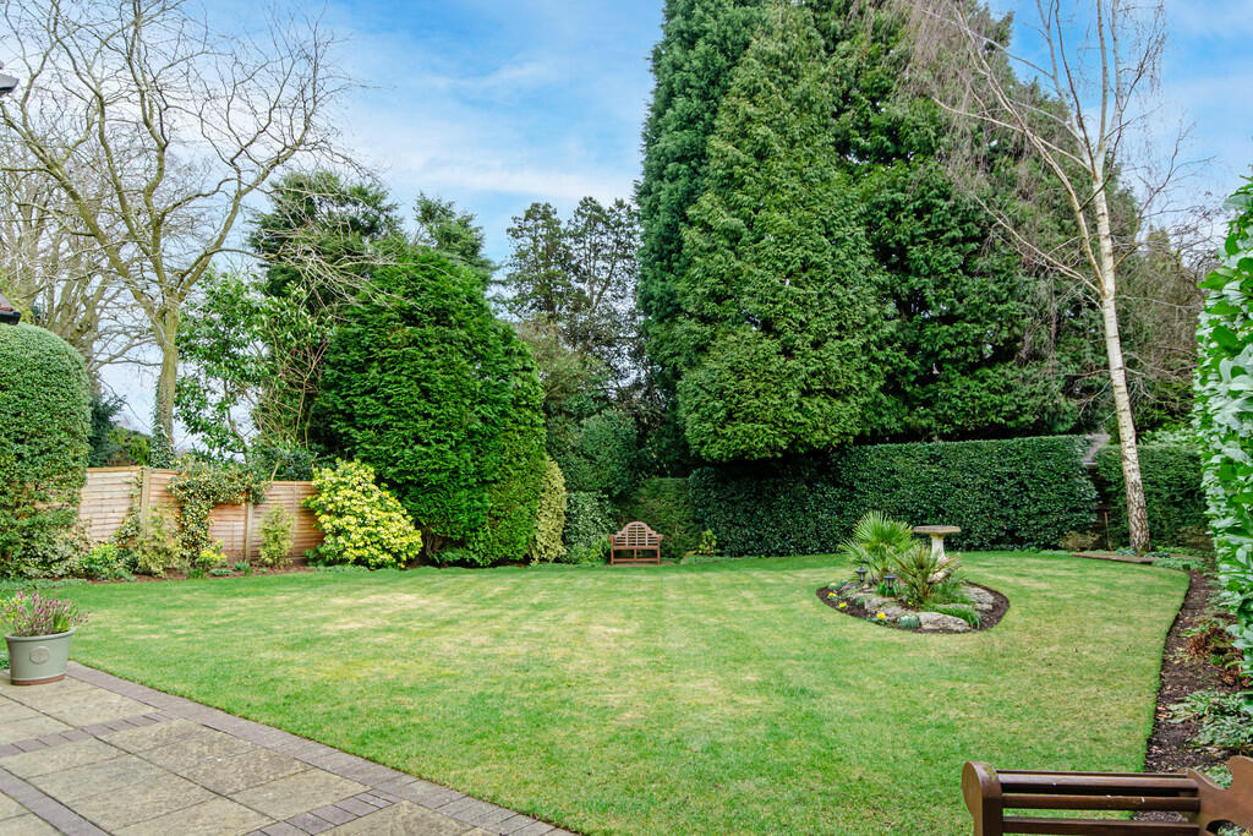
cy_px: 418
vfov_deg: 63.2
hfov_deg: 85.4
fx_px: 679
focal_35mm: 20
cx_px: 626
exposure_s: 1/125
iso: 400
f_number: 9
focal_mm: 13
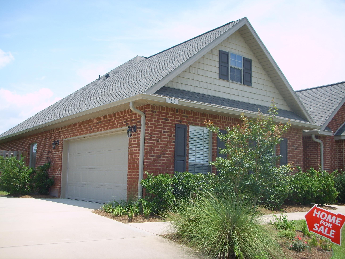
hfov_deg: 47.9
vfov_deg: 36.8
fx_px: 389
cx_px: 172
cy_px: 130
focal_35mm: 39
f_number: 3.5
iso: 50
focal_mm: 6.6
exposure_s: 1/350
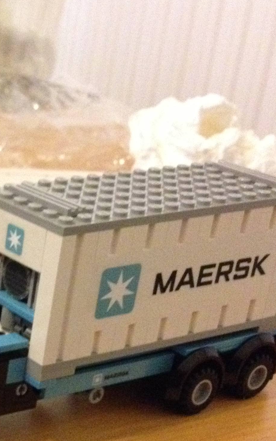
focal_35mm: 82
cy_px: 334
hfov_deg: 14.5
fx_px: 987
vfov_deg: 24.9
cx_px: -176
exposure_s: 1/15
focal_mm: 4.28
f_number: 2.4
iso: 800
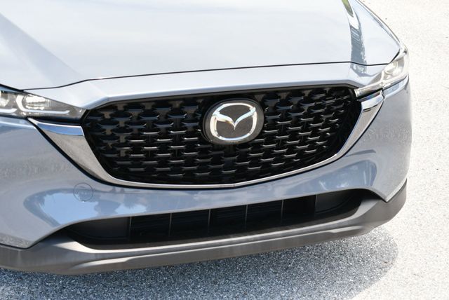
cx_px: 224
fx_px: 899
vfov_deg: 19.0
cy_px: 150
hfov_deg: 28.0
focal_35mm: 72
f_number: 5.6
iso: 220
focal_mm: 36
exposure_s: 1/250
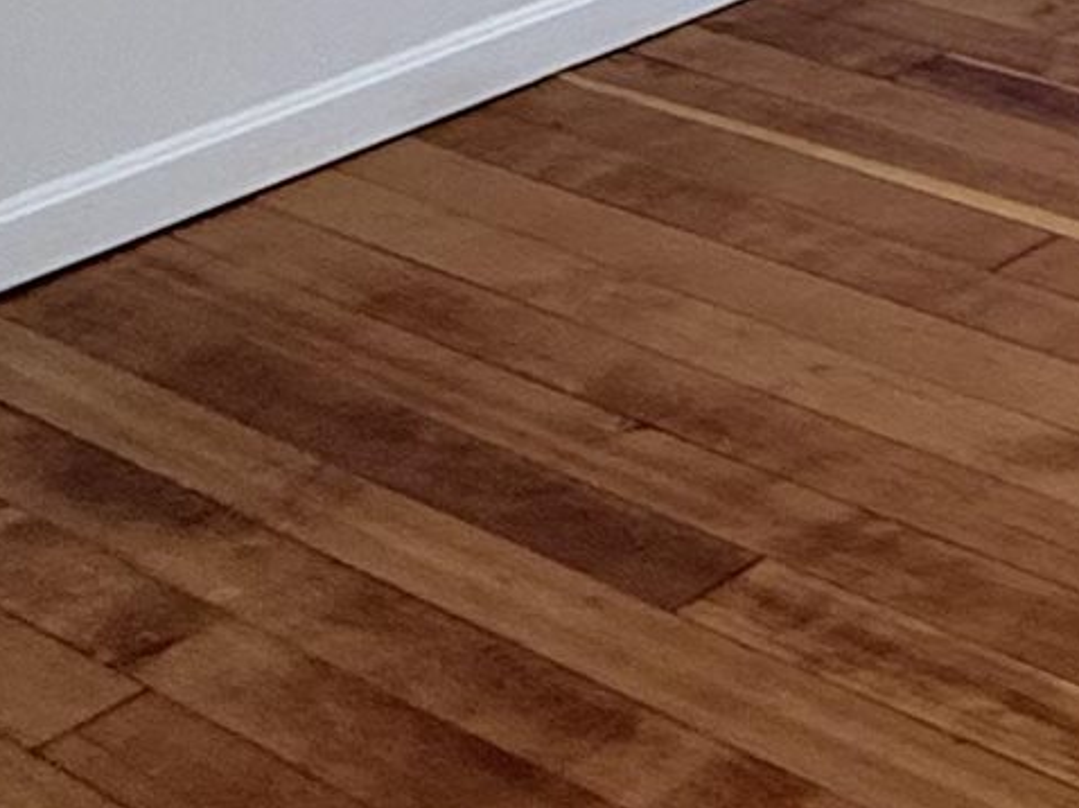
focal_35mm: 90
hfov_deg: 15.5
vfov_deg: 14.6
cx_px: 2375
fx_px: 2804
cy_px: -596
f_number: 2.2
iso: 160
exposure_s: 1/99
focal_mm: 2.22
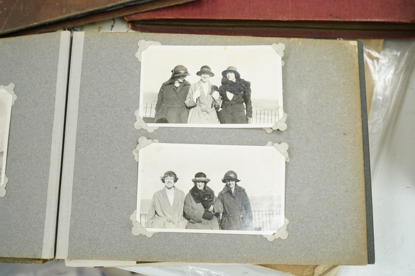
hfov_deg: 50.7
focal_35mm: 38
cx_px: 208
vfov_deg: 35.0
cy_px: 138
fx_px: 438
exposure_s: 1/125
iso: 2500
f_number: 7.1
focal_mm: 38
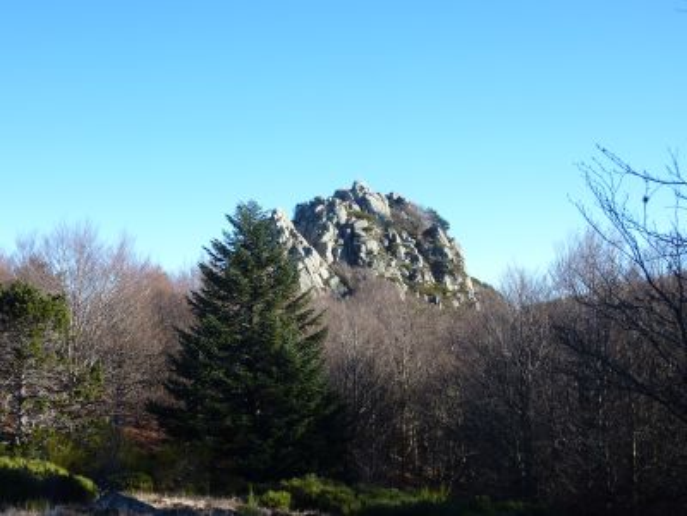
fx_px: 834
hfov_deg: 44.8
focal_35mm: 42
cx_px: 344
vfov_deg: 34.3
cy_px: 258
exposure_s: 1/250
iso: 80
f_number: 4
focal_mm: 6.9
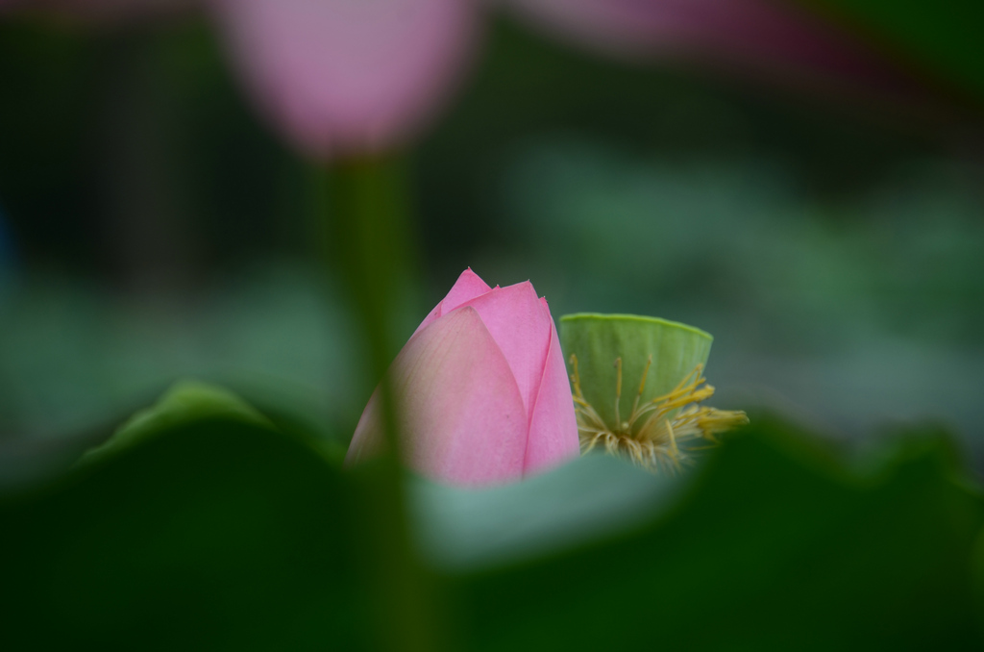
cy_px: 326
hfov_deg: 5.1
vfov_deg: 3.4
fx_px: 11046
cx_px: 492
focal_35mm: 405
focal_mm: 270
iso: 100
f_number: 5.6
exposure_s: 1/160
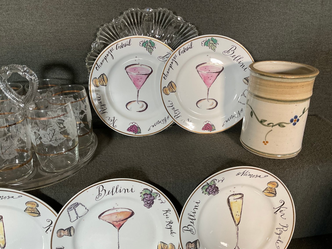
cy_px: 124
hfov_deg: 61.7
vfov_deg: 48.2
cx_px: 166
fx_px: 278
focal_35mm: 29
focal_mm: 3
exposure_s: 1/50
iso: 50
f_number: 1.8
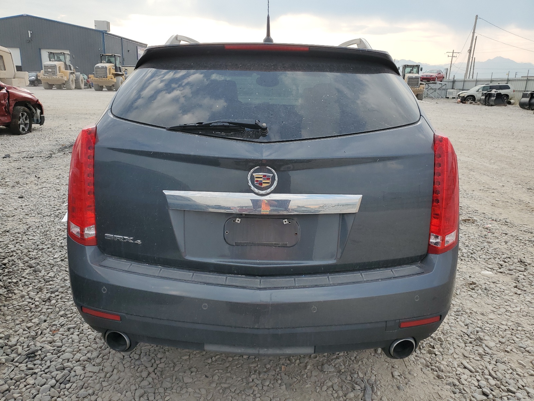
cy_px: 200
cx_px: 267
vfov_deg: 53.1
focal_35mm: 26
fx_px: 401
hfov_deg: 67.3
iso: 50
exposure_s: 1/769
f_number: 1.5
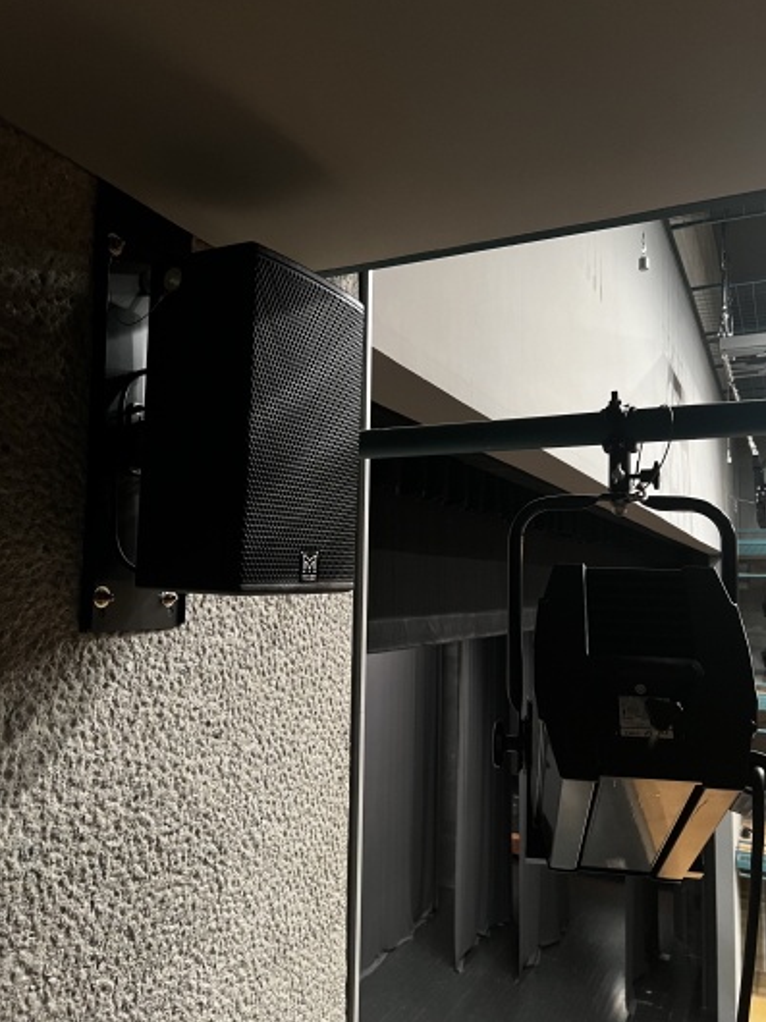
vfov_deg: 65.3
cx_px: 395
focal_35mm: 27
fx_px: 797
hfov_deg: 51.3
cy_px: 519
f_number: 1.5
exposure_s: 1/33
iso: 500
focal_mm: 5.7
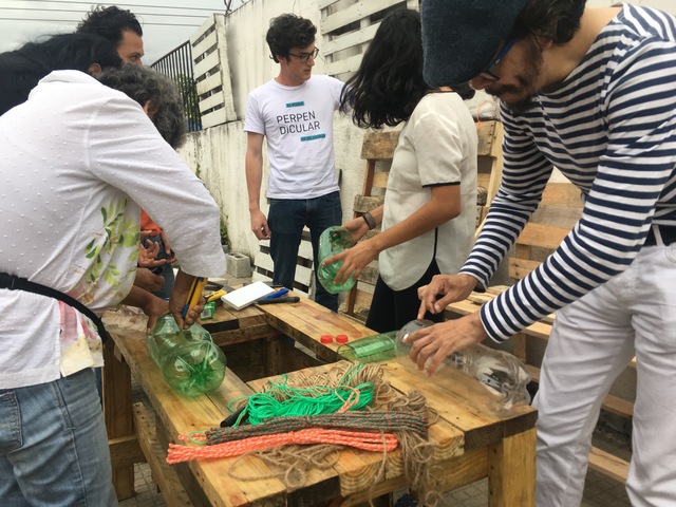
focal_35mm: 29
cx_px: 338
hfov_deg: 61.7
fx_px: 566
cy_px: 254
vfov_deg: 48.2
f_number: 2.2
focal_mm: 4.15
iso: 40
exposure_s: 1/120
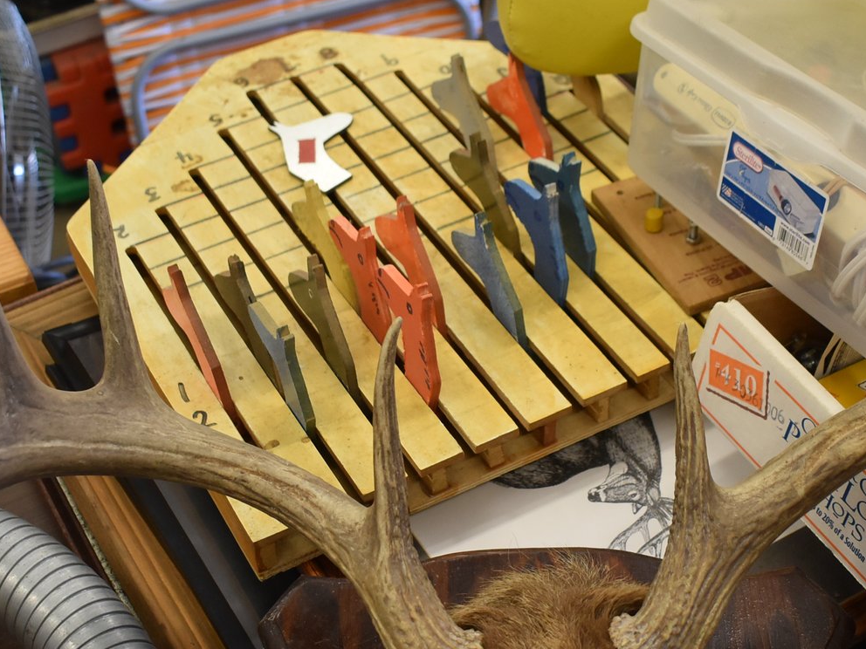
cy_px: 474
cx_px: 457
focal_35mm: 57
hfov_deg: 33.9
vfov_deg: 25.5
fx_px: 1422
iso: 1000
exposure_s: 1/125
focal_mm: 23
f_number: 3.8
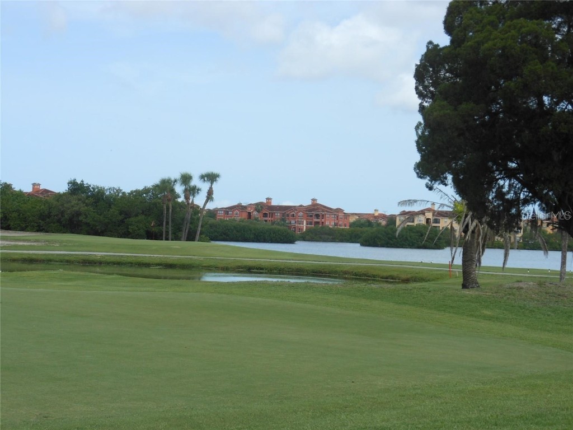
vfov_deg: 22.3
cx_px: 286
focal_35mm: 66
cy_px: 215
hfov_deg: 29.4
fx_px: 1093
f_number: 4.3
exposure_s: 1/500
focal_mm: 11.7
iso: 80
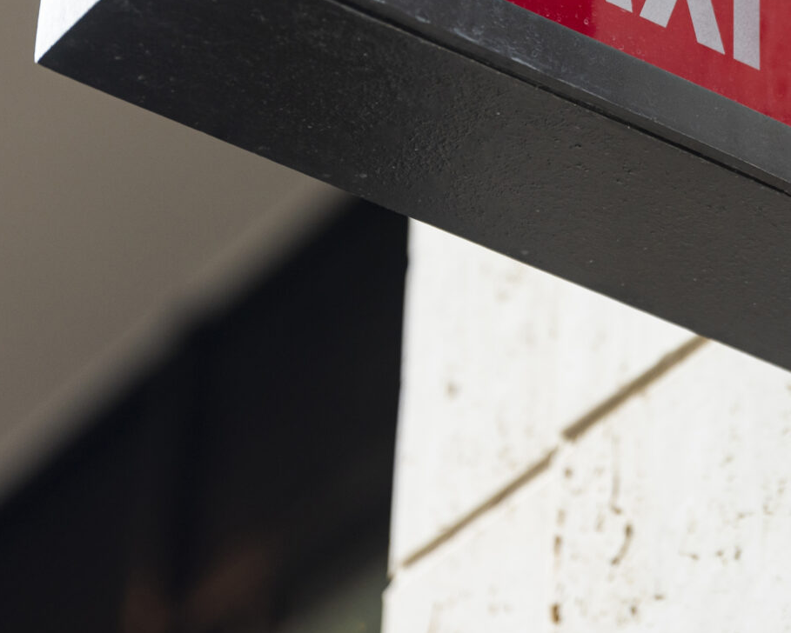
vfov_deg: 8.3
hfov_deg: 10.4
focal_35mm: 185
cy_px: -26
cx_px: 714
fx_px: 4333
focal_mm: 70
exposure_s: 1/125
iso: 160
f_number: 2.8
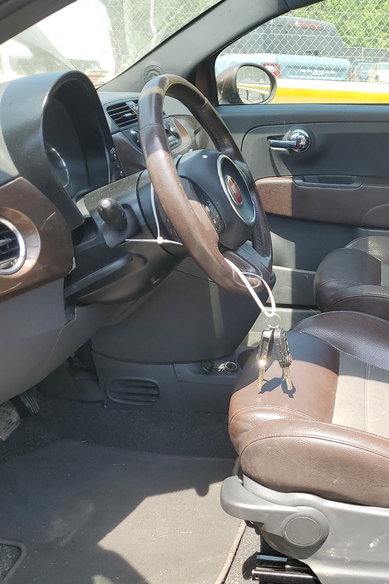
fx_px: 616
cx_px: 381
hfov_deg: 32.5
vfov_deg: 50.7
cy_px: 284
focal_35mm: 38
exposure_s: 1/435
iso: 50
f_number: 1.5
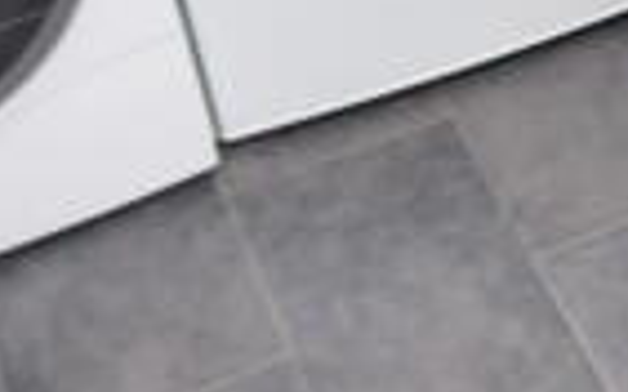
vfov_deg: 11.4
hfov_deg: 16.8
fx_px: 1899
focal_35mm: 111
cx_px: 984
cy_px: -136
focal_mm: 10
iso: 400
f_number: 4
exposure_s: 1/60
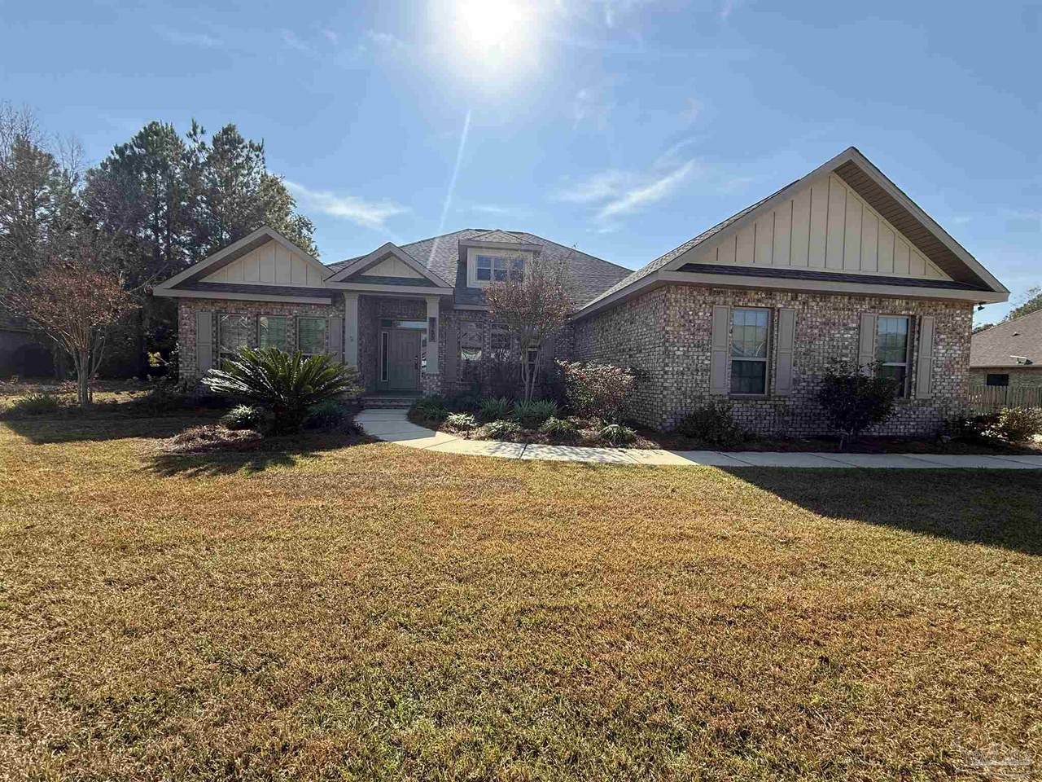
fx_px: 421
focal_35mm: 14
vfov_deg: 85.7
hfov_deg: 102.1
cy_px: 391
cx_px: 521
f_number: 2.2
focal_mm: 2.22
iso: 64
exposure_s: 1/1464
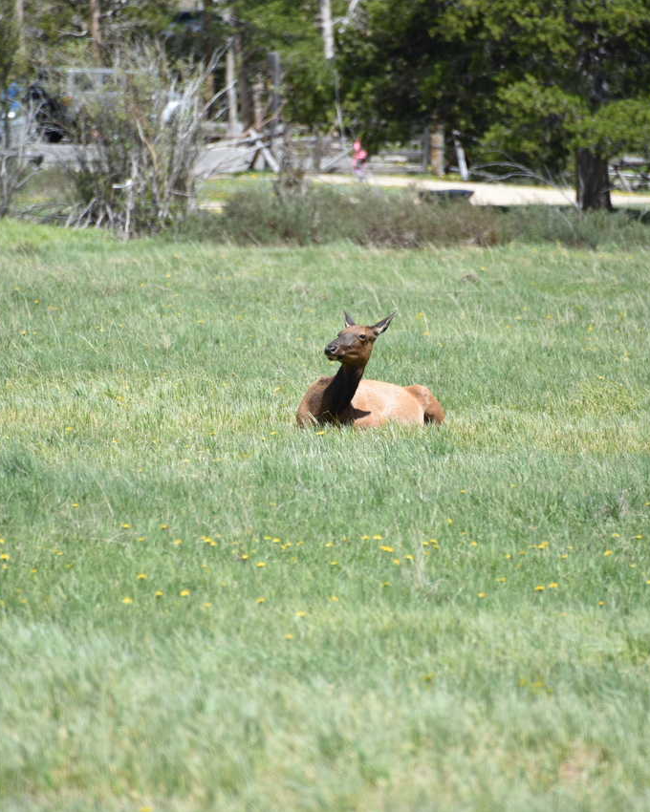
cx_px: 292
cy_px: 407
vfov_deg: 4.6
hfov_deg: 3.7
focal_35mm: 424
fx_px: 10196
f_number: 5.6
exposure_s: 1/640
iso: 220
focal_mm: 300
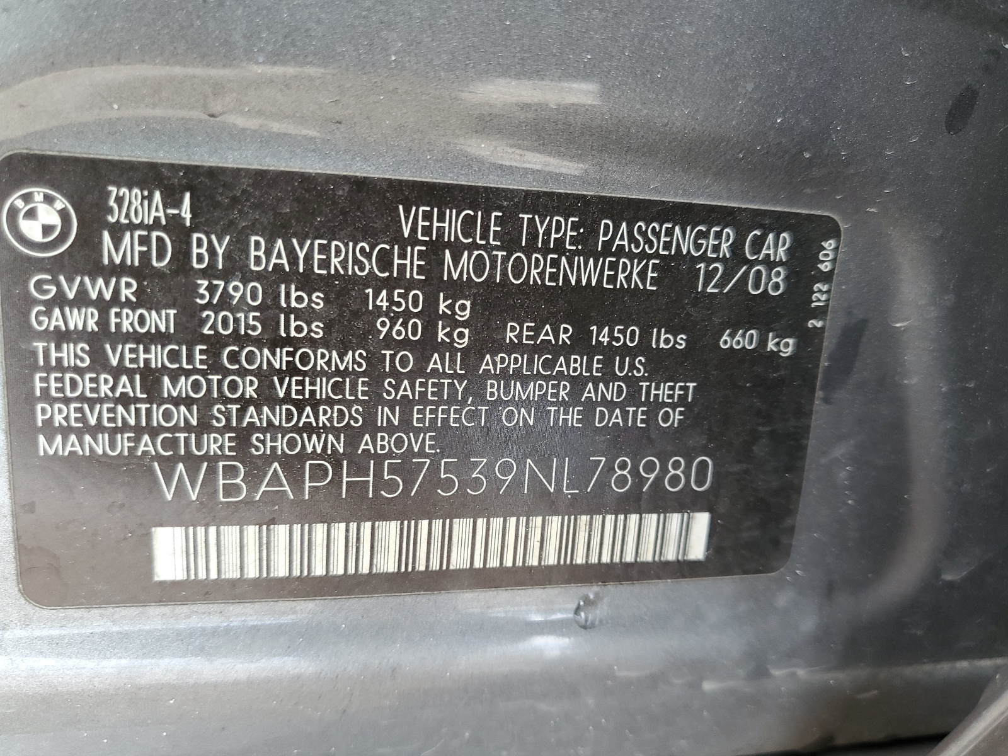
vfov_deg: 53.1
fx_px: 757
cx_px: 504
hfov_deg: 67.3
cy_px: 378
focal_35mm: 26
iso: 82
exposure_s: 1/120
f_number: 1.5
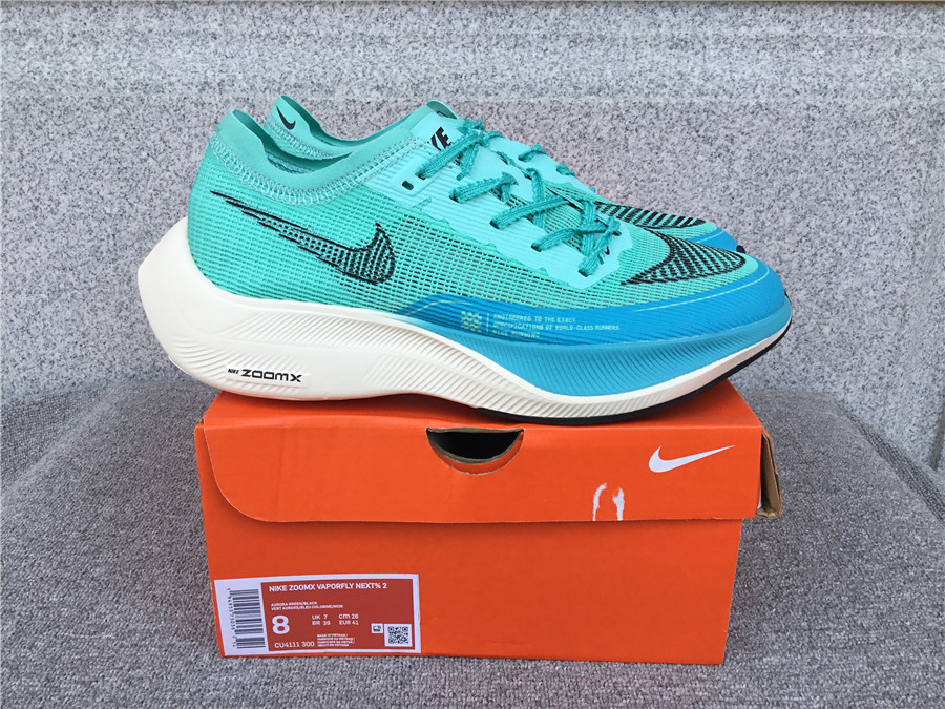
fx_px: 846
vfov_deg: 45.4
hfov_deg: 58.4
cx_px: 472
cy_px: 354
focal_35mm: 31
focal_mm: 3.3
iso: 25
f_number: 2.4
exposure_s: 1/529
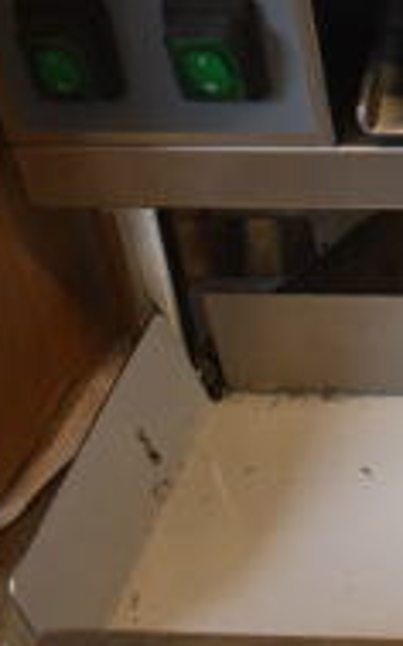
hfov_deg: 11.5
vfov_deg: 20.7
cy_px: 120
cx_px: 881
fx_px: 1741
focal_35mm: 99
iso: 800
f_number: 3.5
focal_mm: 20
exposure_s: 1/200
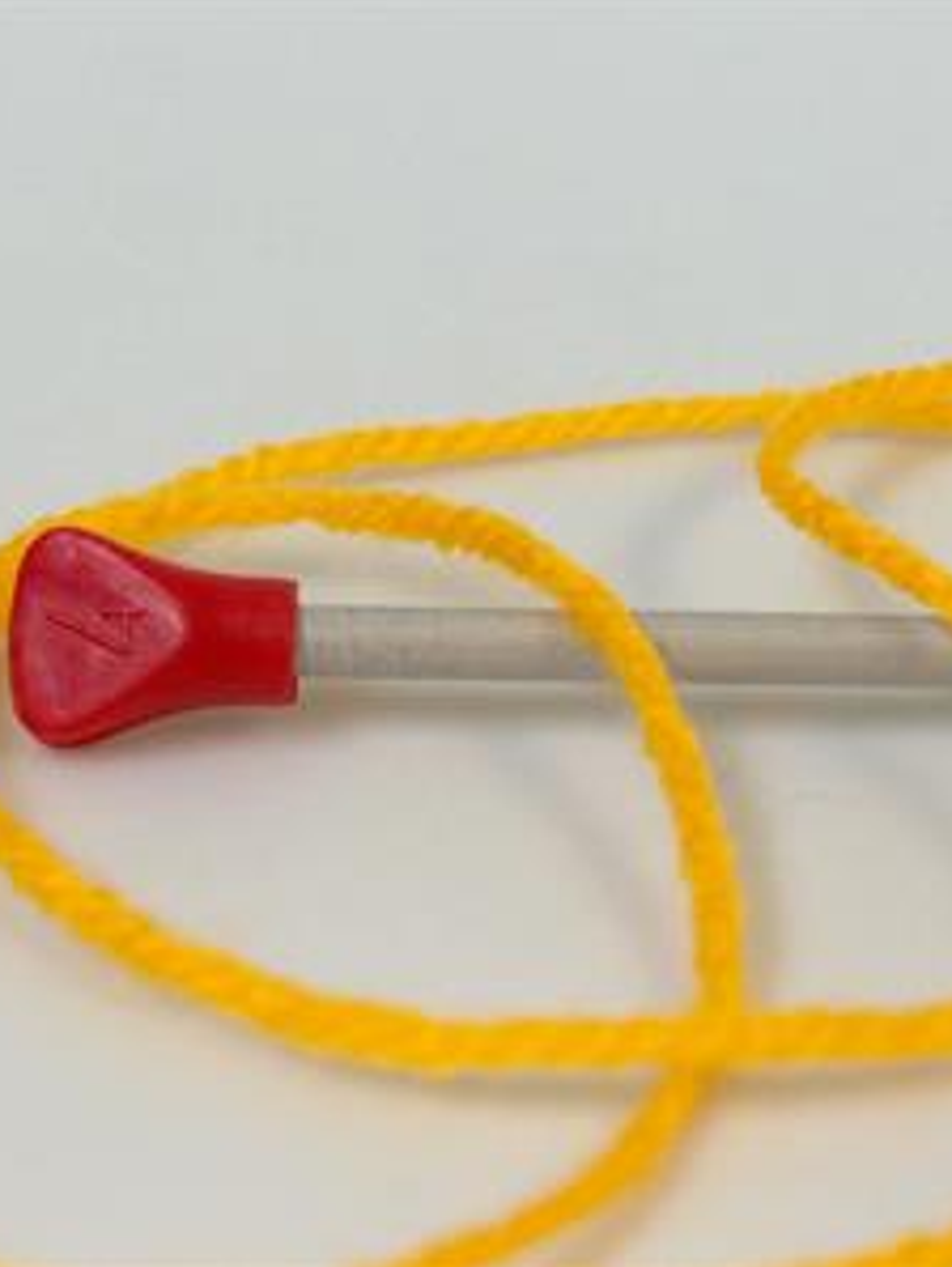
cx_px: 387
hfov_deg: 11.2
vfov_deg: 14.8
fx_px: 4870
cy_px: 636
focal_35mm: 133
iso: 200
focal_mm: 20.29
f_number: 2.9
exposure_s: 1/54
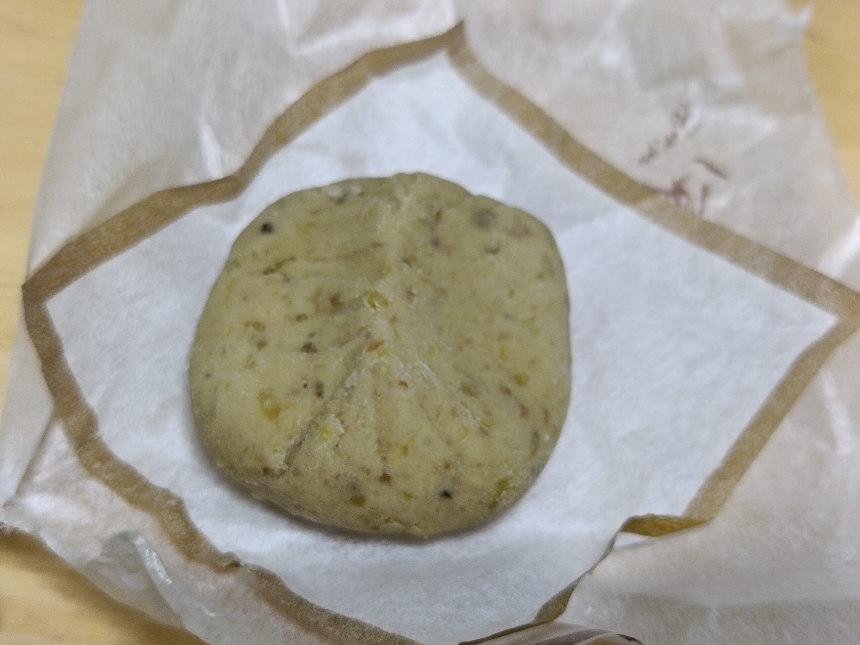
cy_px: 322
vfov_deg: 29.1
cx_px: 430
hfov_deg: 38.2
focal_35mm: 50
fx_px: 1242
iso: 250
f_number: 1.7
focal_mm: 4.7
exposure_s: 1/60
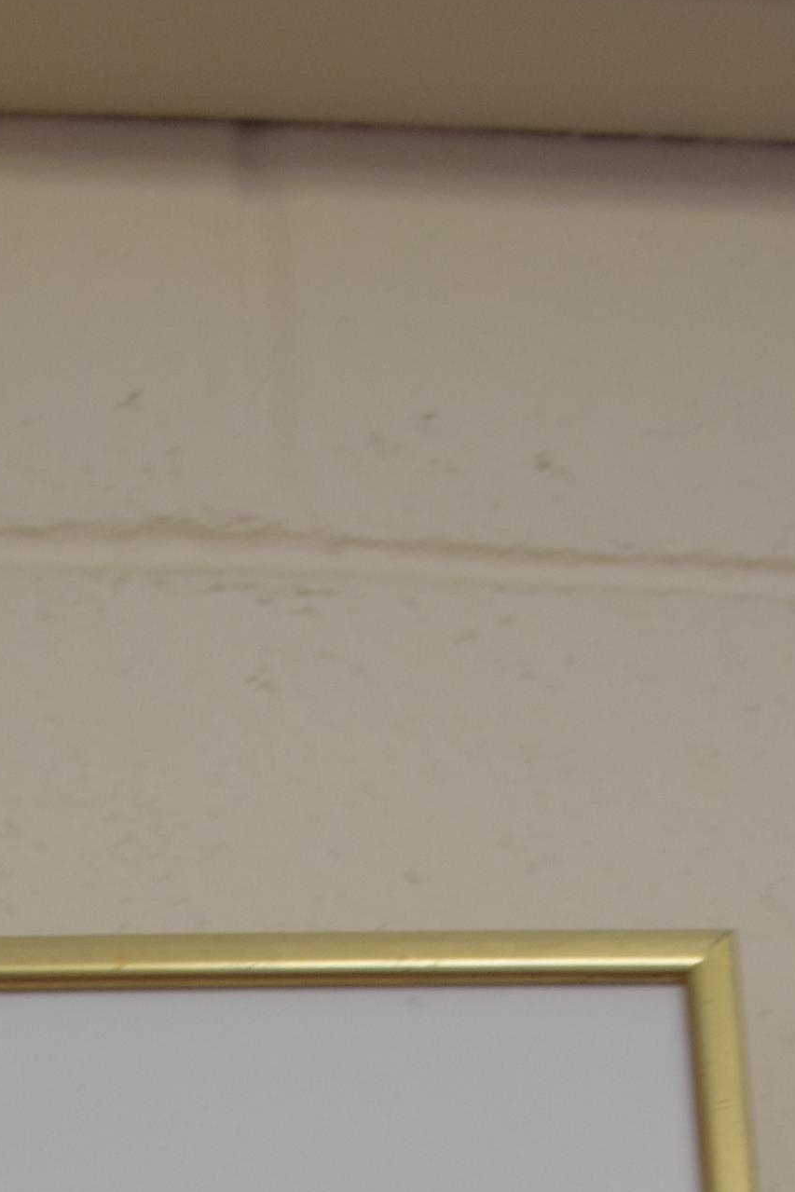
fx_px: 3841
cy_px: 1919
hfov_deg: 11.7
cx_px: 88
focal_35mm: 116
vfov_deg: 15.8
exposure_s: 1/60
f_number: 4
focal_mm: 22
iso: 400
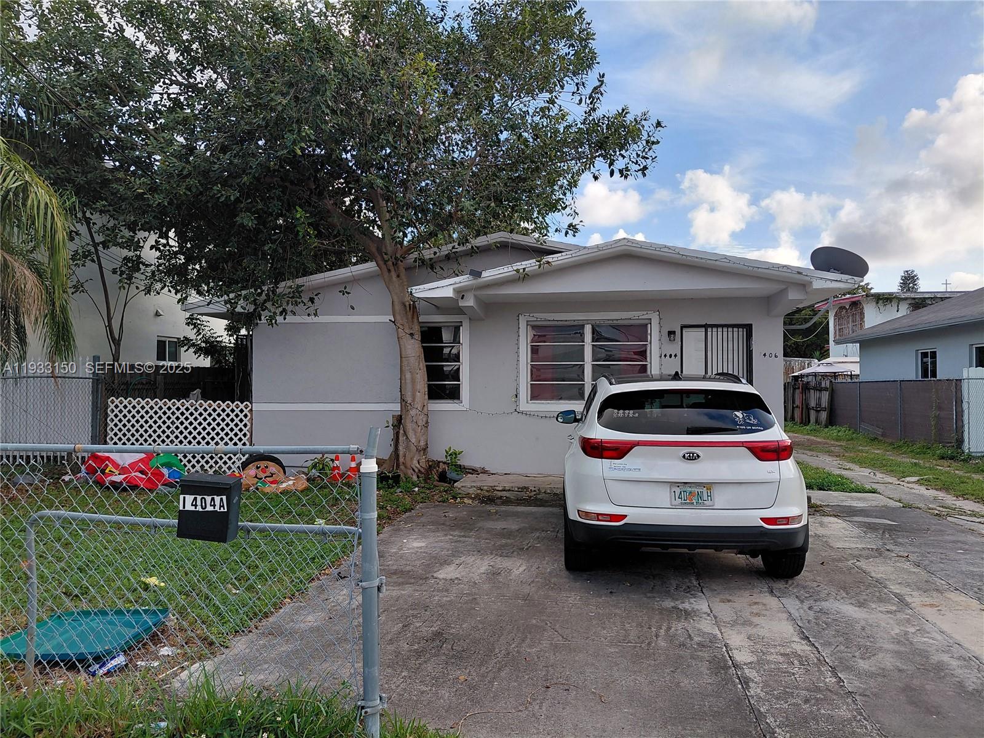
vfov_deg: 54.9
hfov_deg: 69.4
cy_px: 369
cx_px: 492
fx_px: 711
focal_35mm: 25
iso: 50
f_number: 1.8
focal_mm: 4.69
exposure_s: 1/775
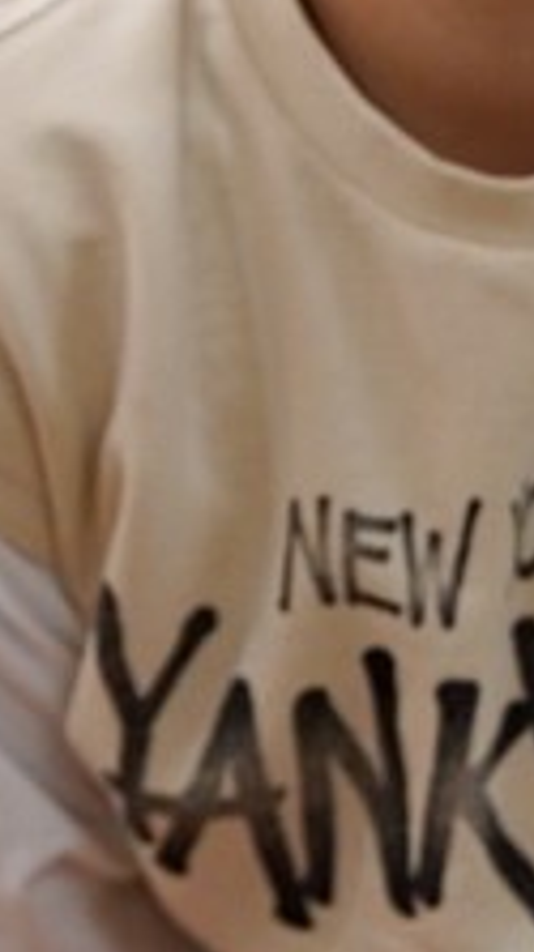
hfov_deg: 1.4
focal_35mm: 846
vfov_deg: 2.6
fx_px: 21353
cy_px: -55
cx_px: 107
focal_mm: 200
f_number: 3.2
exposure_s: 1/250
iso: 1600
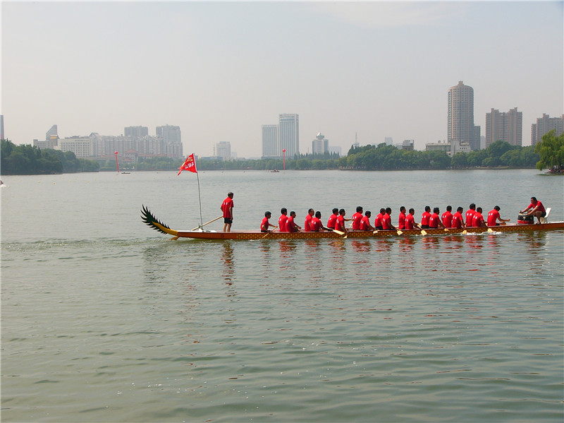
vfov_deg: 24.8
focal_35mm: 59
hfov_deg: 32.7
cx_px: 282
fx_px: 961
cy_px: 212
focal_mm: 9.8
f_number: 4.6
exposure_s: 1/640
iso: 50
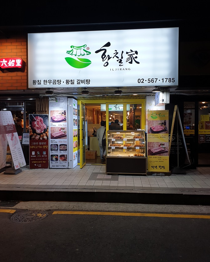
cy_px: 131
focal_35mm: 28
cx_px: 105
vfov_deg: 62.2
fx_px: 217
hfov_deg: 51.5
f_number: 2.4
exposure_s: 1/120
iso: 80
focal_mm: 4.3
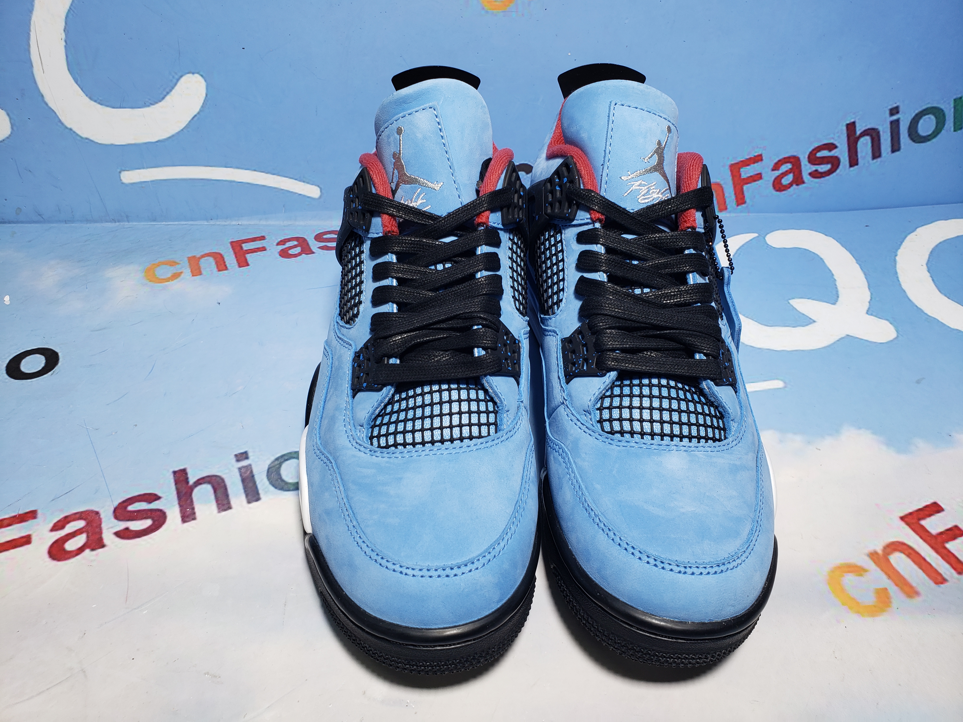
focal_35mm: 26
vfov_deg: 53.1
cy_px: 361
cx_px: 482
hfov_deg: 67.3
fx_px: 723
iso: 50
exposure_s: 1/140
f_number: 2.4
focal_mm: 4.3
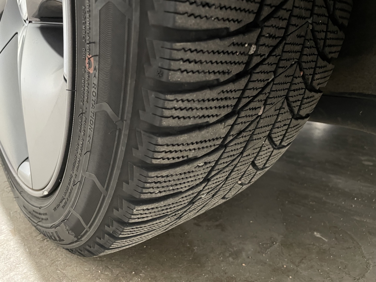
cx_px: 188
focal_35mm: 26
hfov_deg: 67.3
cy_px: 141
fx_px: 282
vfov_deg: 53.1
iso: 640
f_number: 1.6
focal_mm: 4.2
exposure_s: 1/25
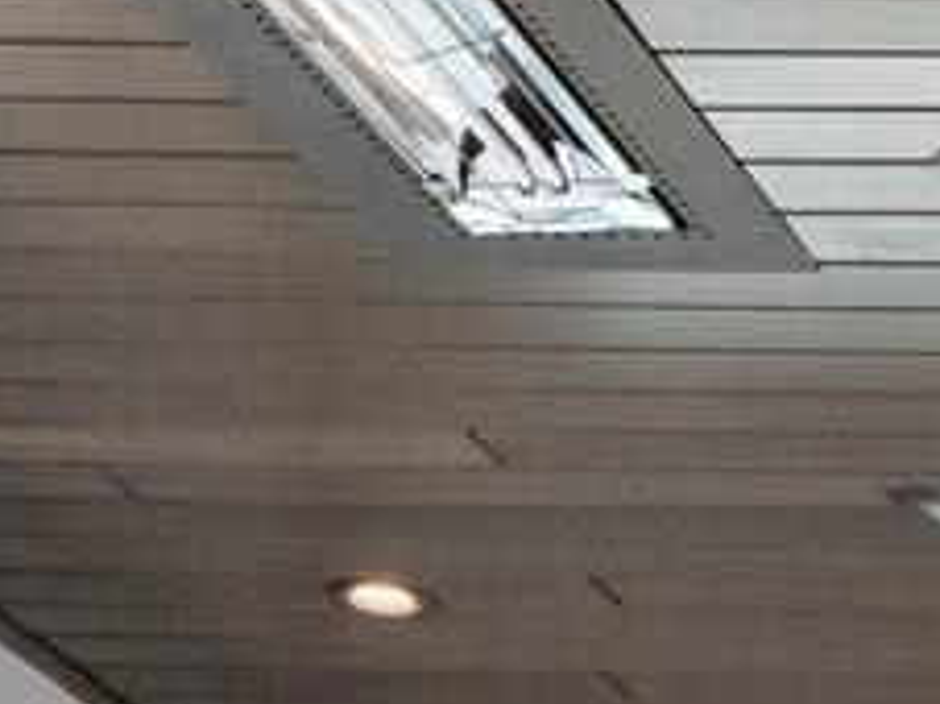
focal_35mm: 169
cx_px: 2474
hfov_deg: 9.8
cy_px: 2394
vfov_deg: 7.3
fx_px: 4587
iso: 400
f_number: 7.1
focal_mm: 12
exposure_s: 1/250
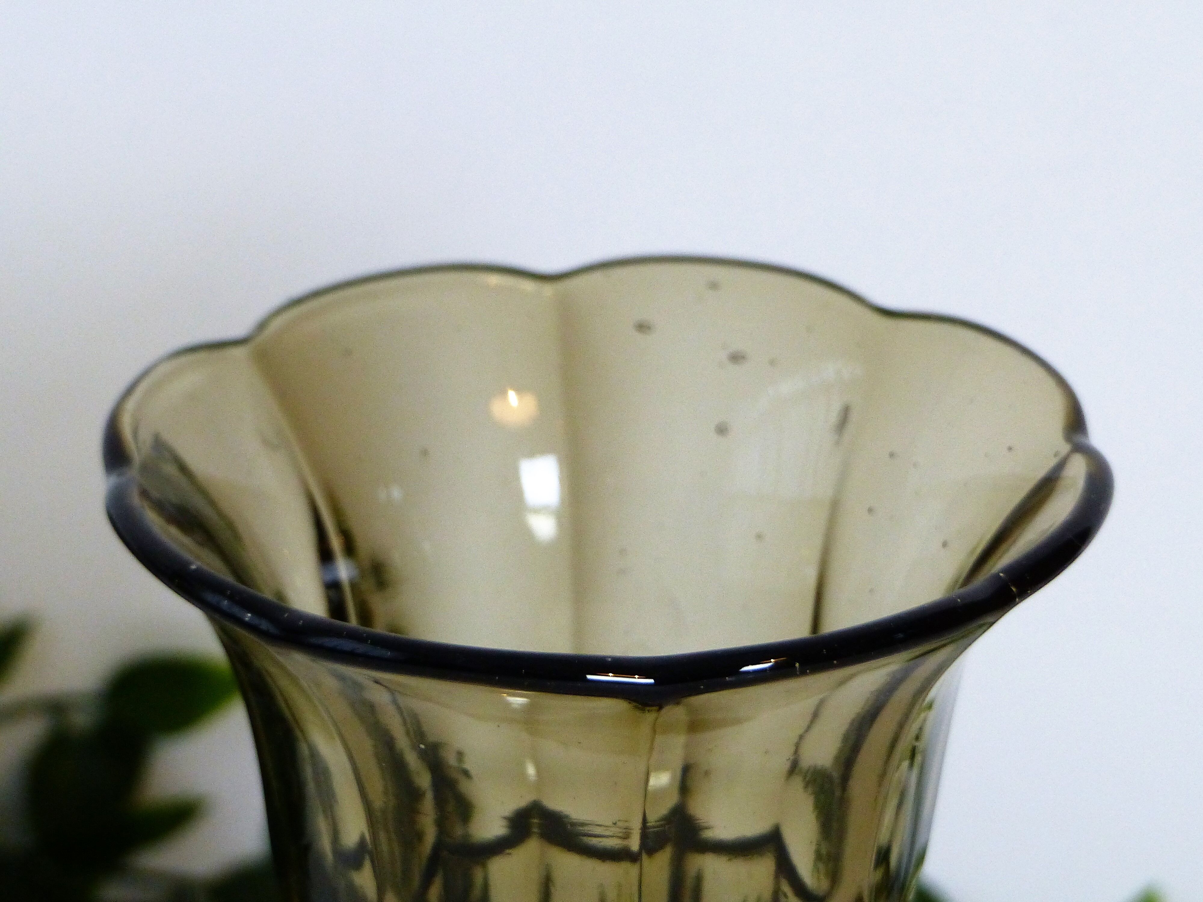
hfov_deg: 7.9
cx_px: 602
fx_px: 8723
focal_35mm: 251
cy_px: 451
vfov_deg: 5.9
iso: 400
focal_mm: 41.1
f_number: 2.8
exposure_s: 1/80
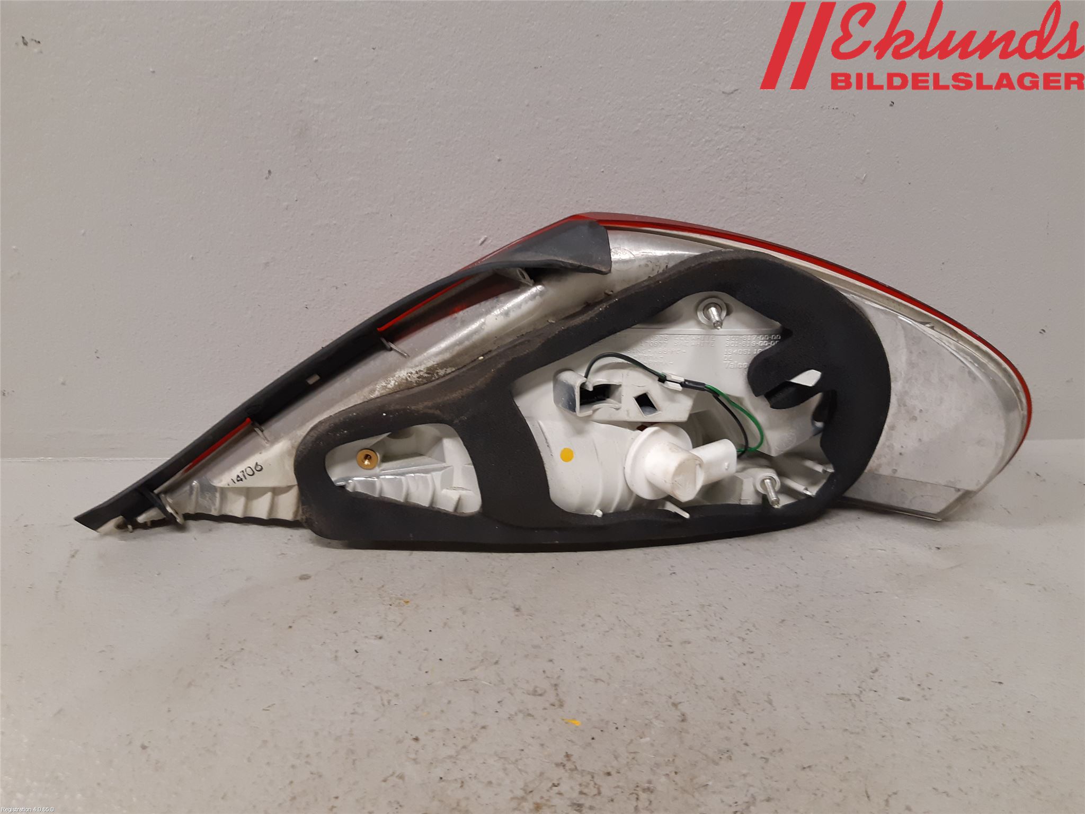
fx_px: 815
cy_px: 407
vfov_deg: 53.1
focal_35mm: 26
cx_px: 542
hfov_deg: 67.3
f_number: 1.7
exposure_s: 1/50
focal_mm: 3.93
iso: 160
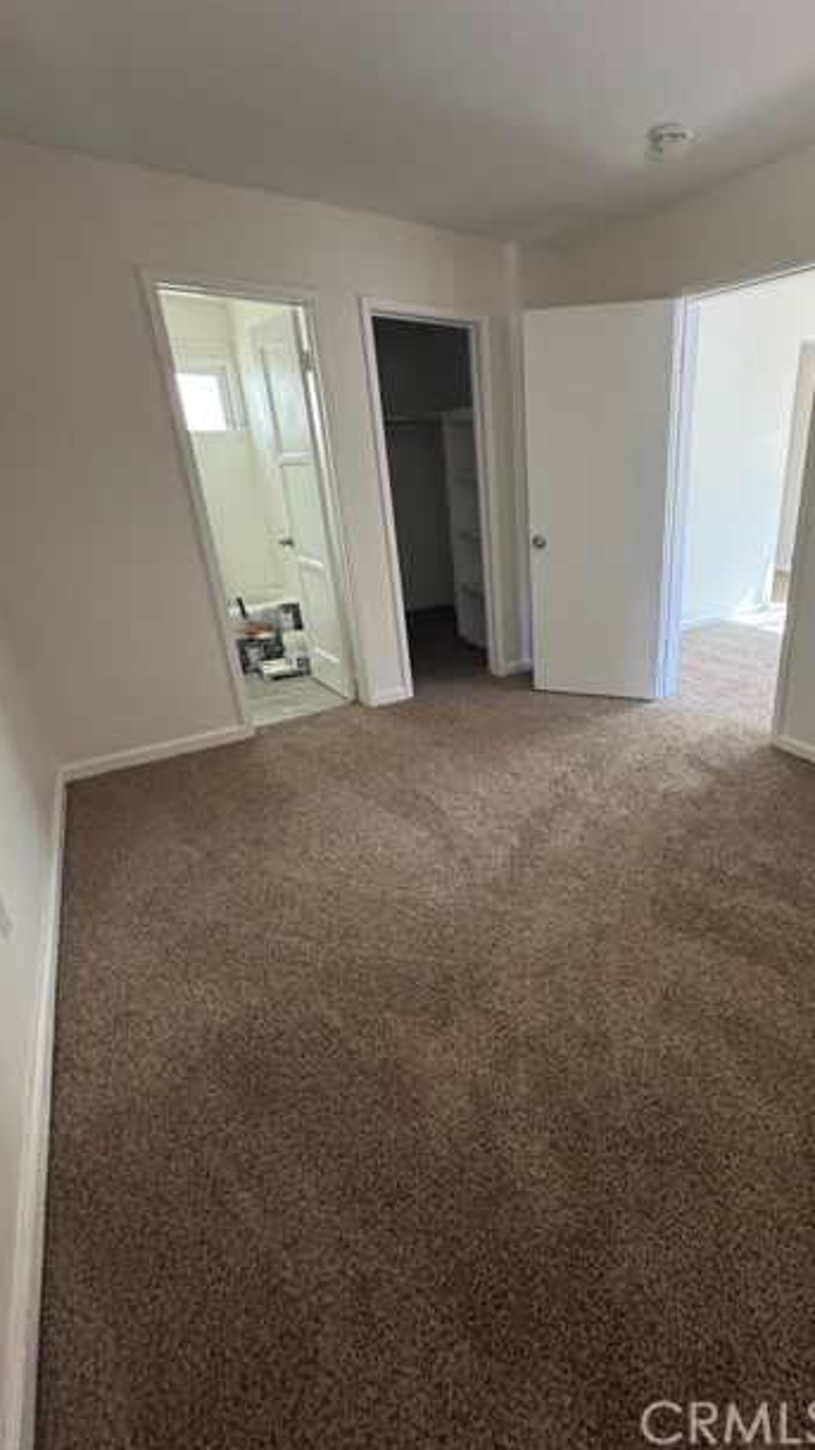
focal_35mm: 16
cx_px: 549
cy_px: 696
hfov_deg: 65.2
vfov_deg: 99.3
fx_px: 615
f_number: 2.2
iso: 320
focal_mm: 2.22
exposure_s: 1/60
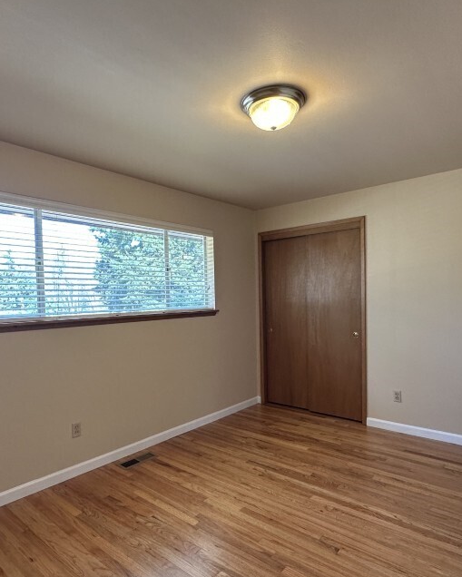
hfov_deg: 63.1
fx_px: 376
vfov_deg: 74.9
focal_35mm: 22
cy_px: 308
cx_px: 218
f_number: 2.2
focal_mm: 2.22
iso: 160
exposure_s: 1/120
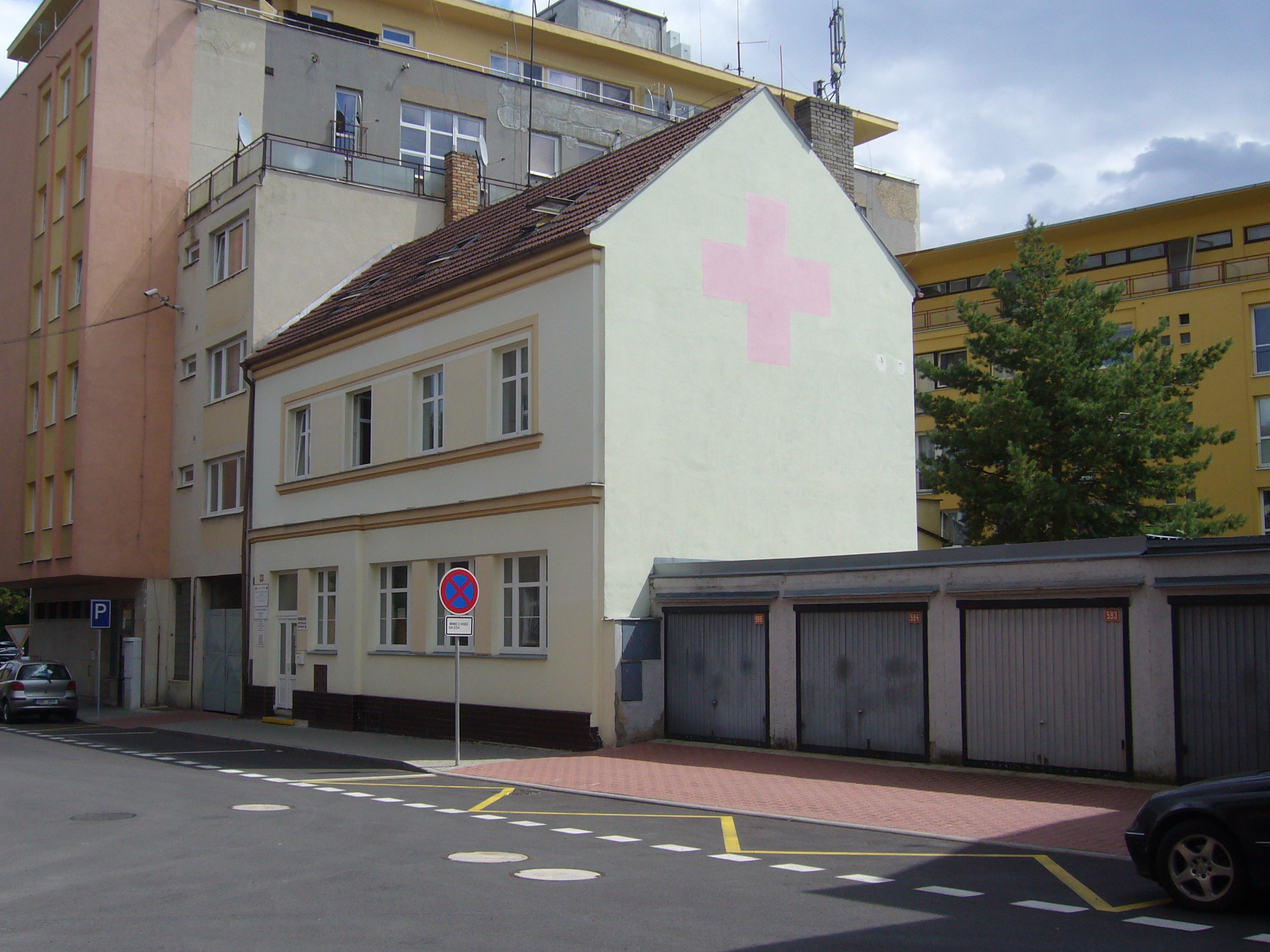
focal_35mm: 38
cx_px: 611
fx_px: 1394
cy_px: 461
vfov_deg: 37.7
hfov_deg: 49.0
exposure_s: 1/320
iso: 80
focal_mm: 5.8
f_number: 5.6
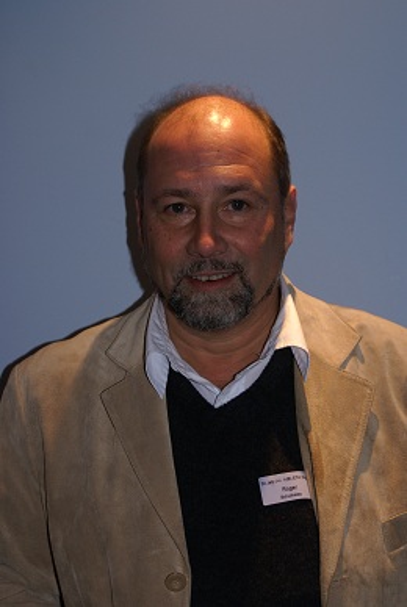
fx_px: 1267
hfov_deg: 18.2
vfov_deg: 27.0
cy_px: 304
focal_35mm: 75
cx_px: 204
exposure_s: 1/80
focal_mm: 50
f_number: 5.6
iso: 400
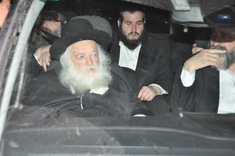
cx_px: 118
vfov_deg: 18.1
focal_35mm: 75
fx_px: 489
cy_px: 78
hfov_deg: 27.0
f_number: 4.8
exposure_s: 1/60
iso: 800
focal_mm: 50
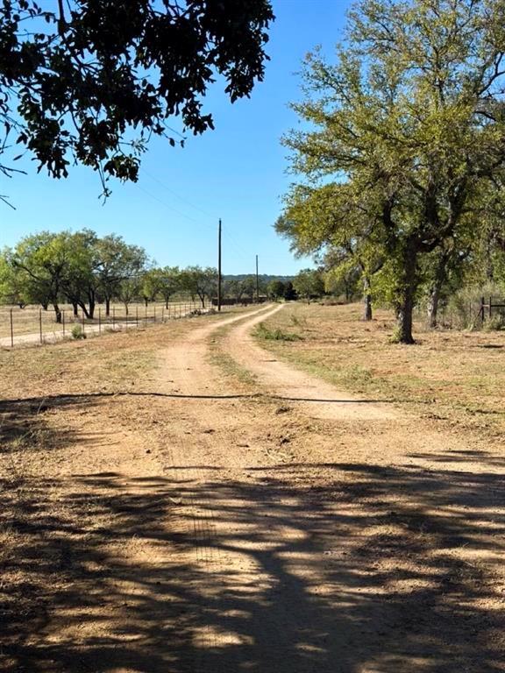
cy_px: 336
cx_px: 252
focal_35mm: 48
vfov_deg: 39.7
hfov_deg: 30.3
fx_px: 934
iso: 100
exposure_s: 1/6623
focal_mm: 6.86
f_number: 1.78
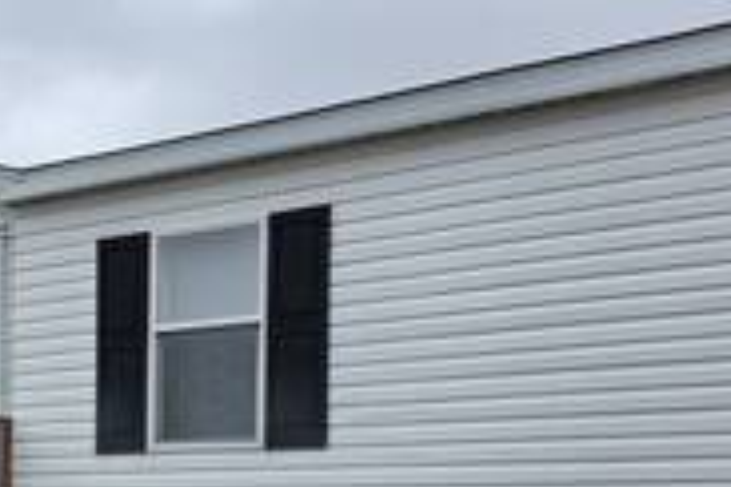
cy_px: 507
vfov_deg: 19.6
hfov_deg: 27.9
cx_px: -32
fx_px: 1360
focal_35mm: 67
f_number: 1.7
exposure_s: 1/359
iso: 25
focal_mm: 6.3
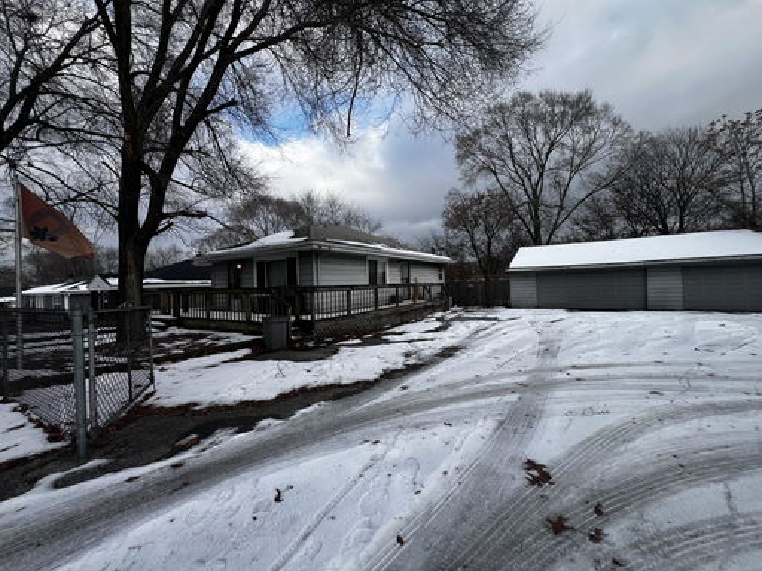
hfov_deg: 106.2
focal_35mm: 13
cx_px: 381
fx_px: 286
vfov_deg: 89.9
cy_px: 286
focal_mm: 1.57
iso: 32
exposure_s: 1/664
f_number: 1.8
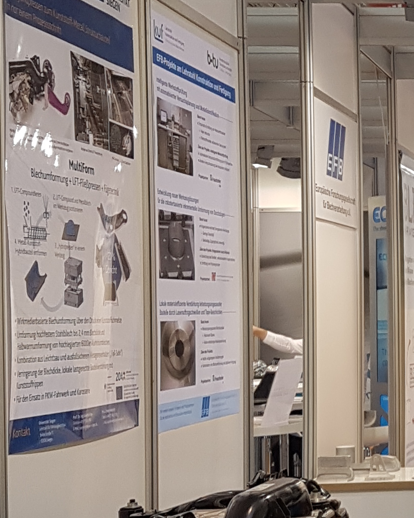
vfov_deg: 19.7
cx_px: 704
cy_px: 319
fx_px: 1486
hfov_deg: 14.3
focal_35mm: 97
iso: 64
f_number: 1.7
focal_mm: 4.2
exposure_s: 1/100
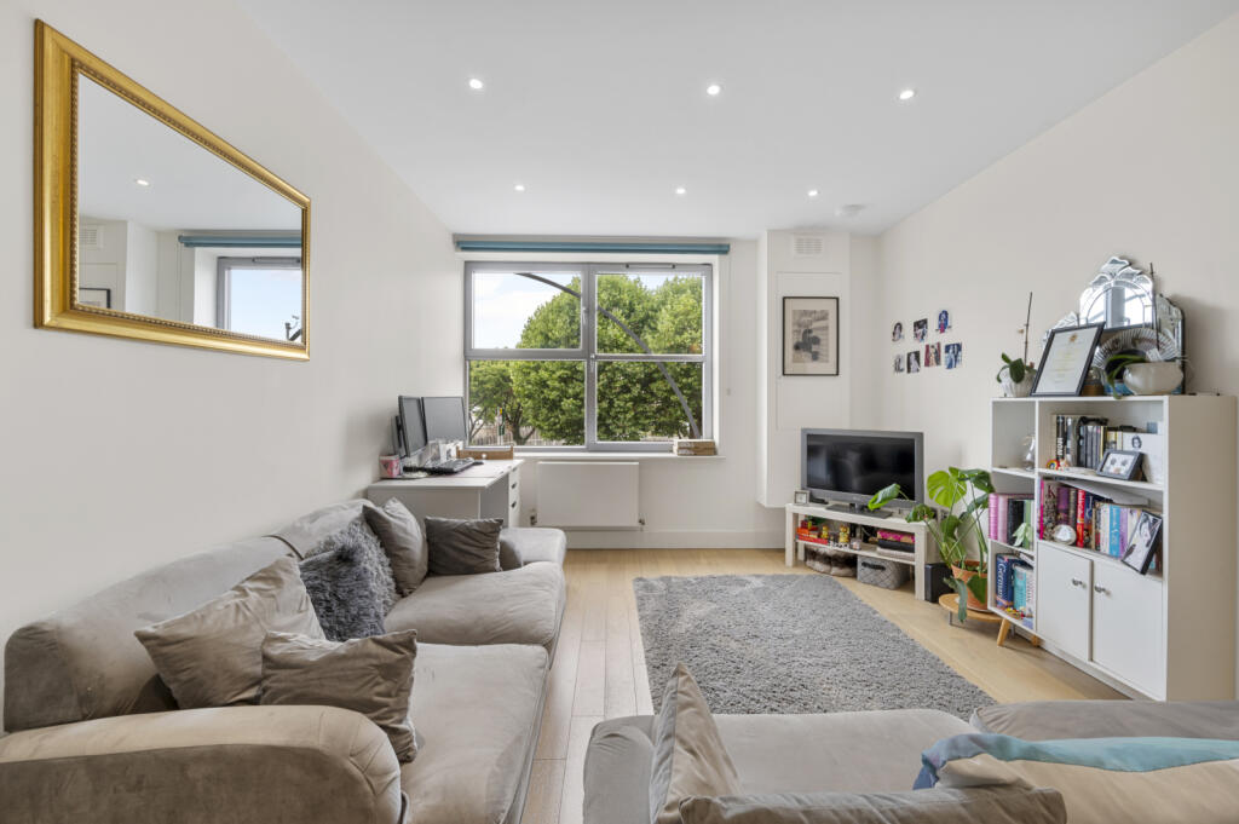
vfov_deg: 81.1
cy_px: 412
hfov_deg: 104.3
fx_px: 481
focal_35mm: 14
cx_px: 620
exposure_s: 1/6
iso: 200
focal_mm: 14
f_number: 16
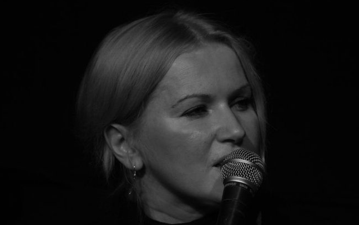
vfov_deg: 4.1
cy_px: 109
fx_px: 3152
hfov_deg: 6.5
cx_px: 179
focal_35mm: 322
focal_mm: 210
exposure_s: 1/320
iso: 1600
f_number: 5.6
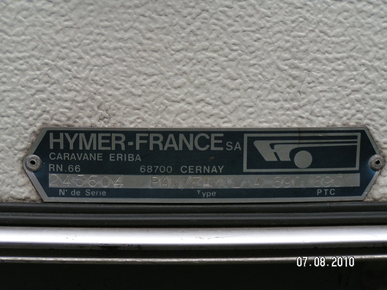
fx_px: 1330
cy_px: 145
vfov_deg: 12.5
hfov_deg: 16.6
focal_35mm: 119
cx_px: 194
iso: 100
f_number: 3.5
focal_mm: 18.2
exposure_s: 1/125
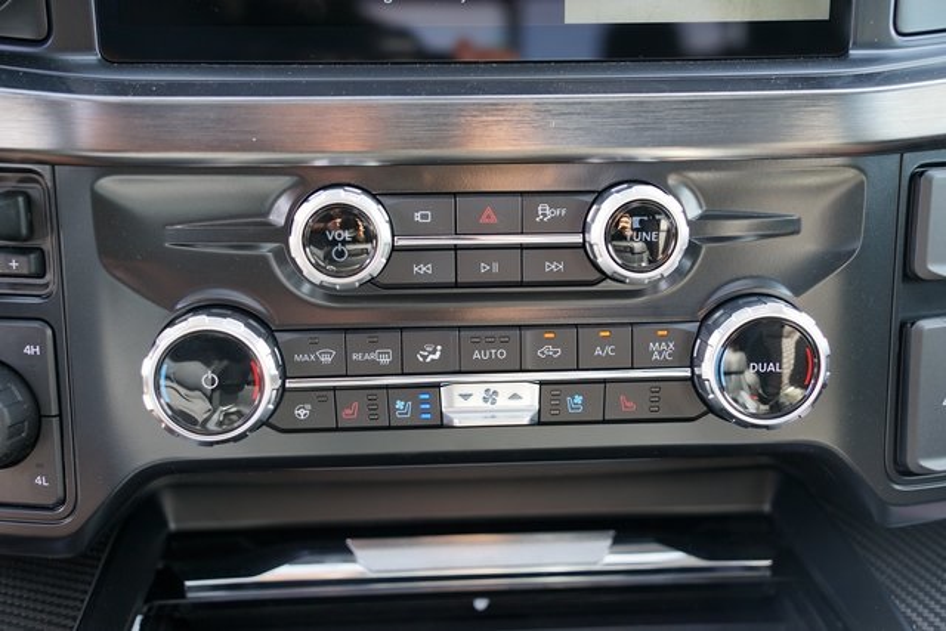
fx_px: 1025
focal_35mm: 39
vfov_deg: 34.2
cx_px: 473
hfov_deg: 49.5
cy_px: 316
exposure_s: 1/60
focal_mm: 39
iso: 320
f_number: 4
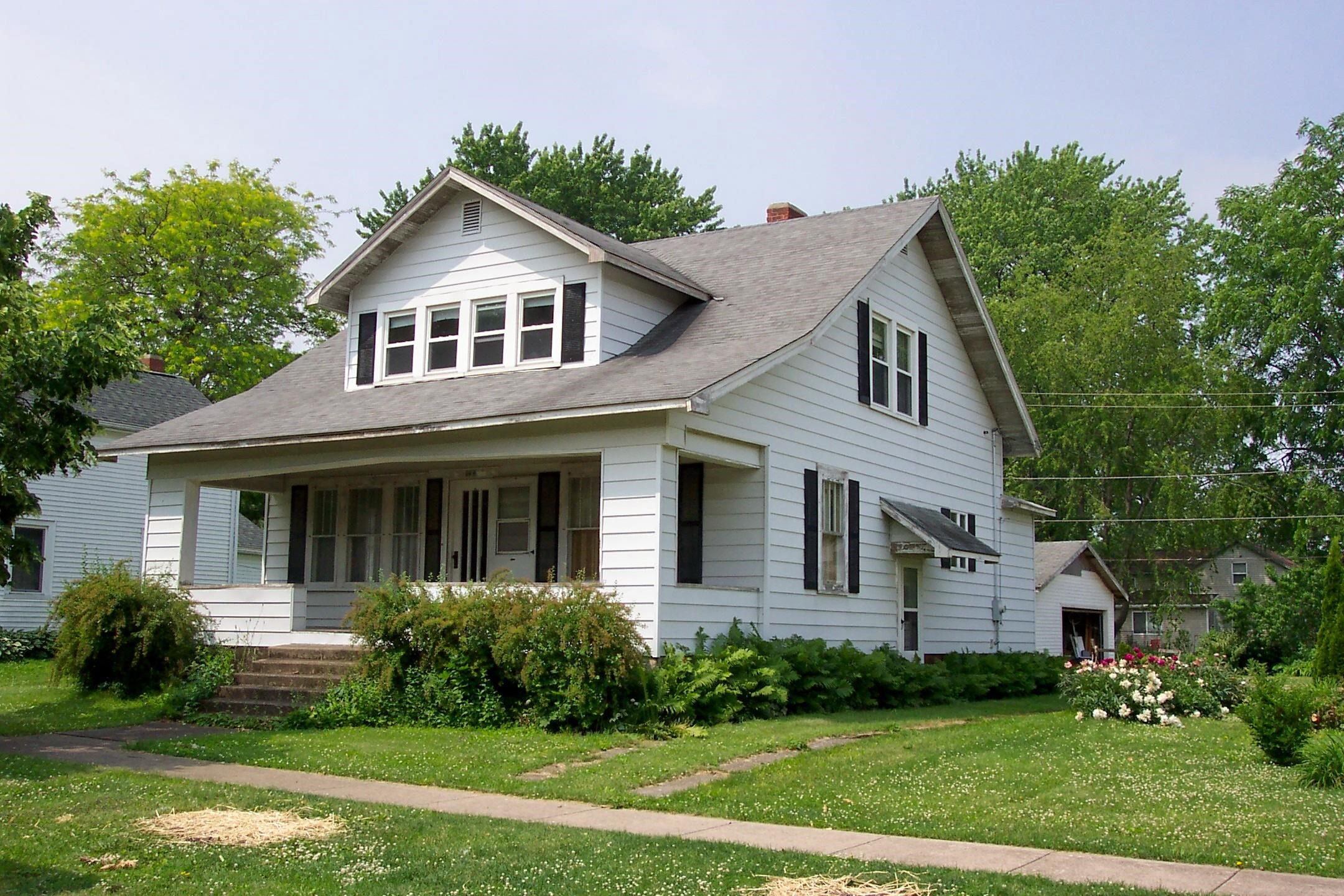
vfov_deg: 35.1
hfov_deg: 50.7
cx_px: 672
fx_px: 1419
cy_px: 448
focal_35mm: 38
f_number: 4.8
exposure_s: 1/700
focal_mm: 8
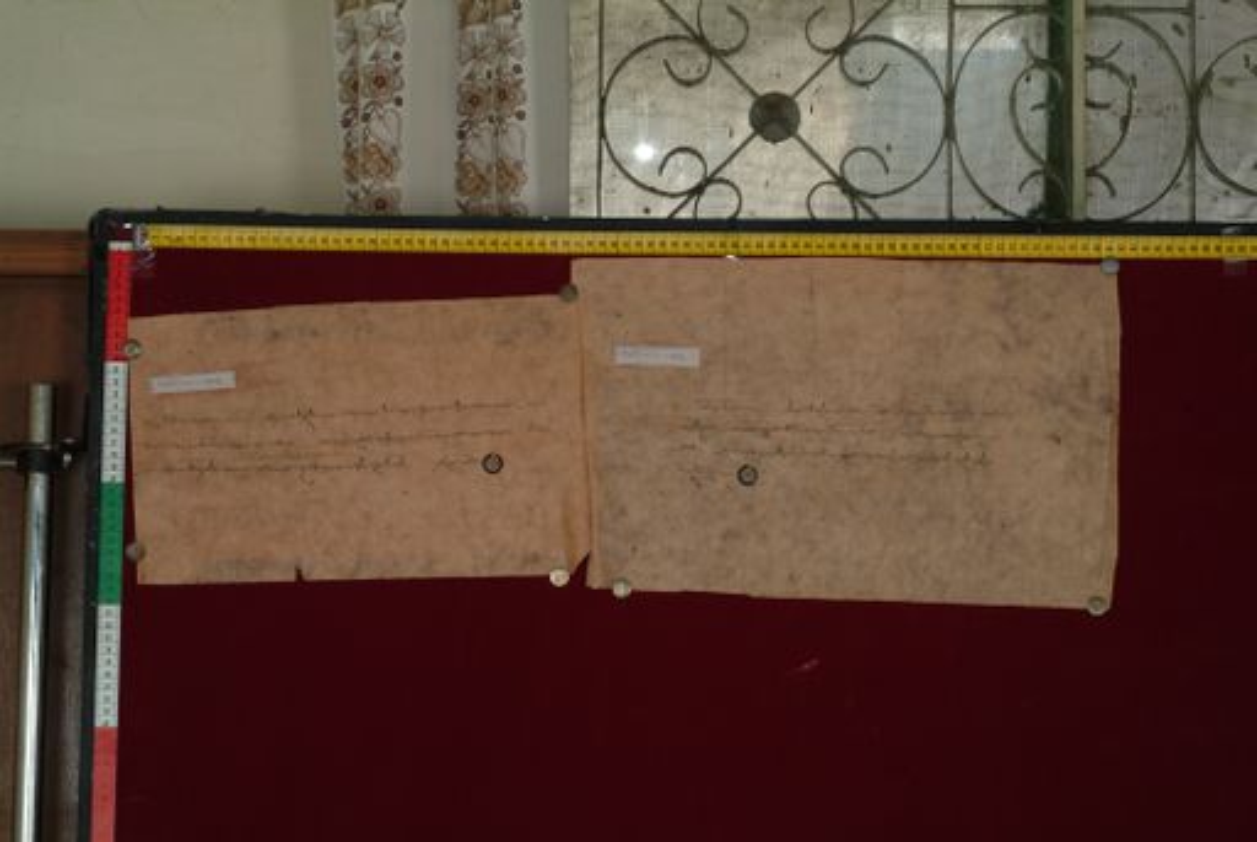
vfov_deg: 15.5
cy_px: 421
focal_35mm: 88
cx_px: 628
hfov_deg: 23.0
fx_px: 3095
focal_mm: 59
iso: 160
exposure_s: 1/20
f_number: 13
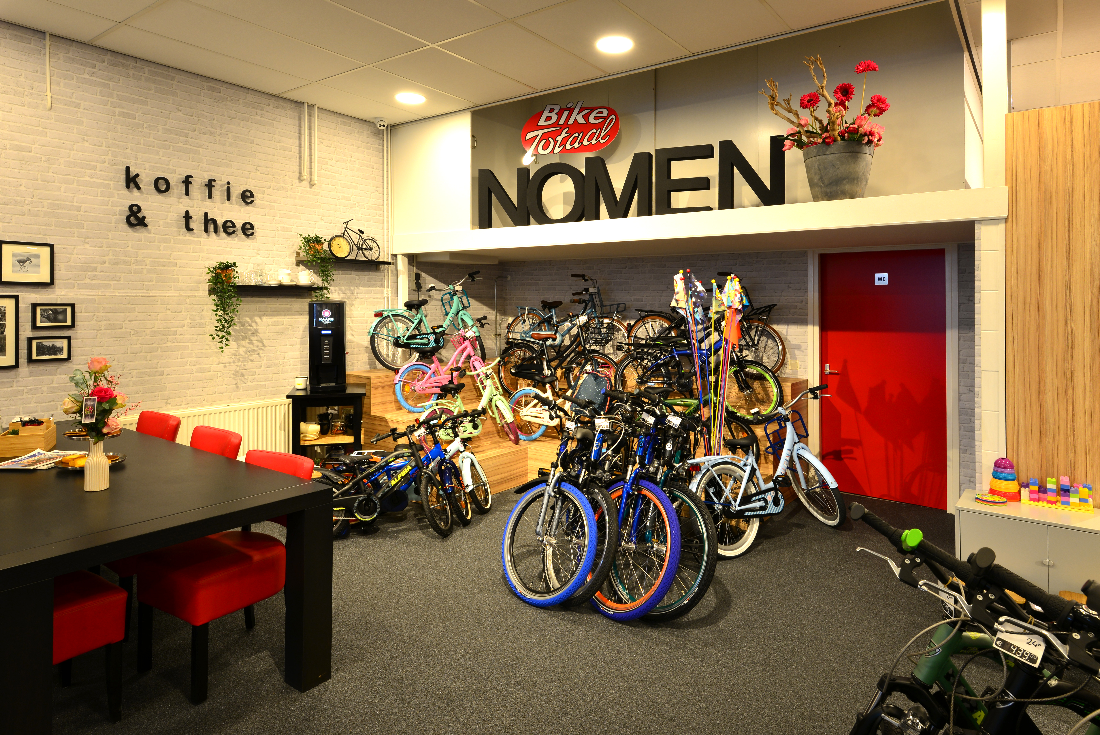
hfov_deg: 81.2
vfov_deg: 59.5
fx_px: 642
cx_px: 550
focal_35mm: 21
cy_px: 368
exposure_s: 1/3
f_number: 11
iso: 200
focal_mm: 21
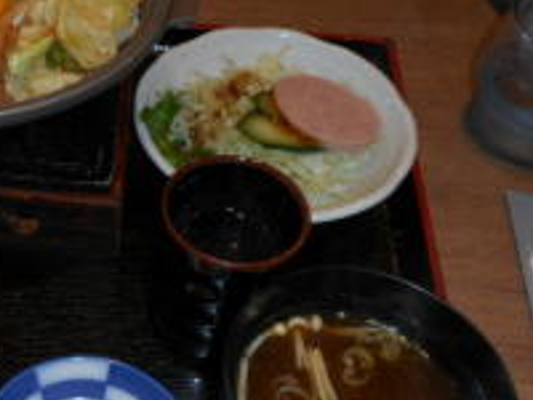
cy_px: 203
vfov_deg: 29.1
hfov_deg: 35.7
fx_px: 770
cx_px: 45
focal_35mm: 50
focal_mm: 4.5
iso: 80
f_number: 3.7
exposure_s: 1/25
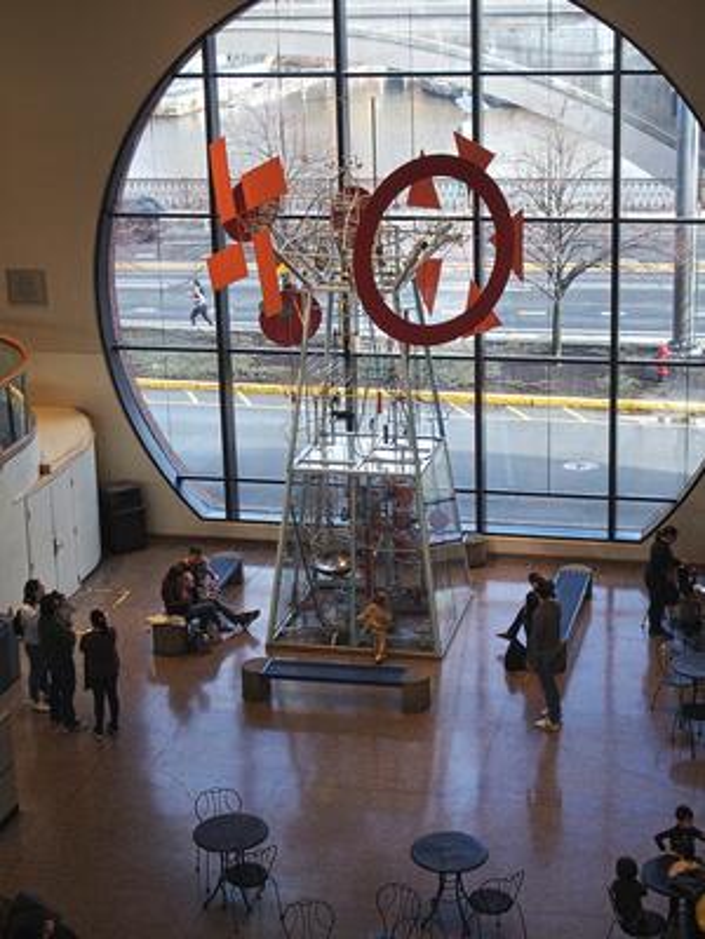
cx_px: 352
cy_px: 470
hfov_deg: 25.7
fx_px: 1548
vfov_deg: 33.8
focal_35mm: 57
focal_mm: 12
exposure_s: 1/60
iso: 200
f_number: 2.8
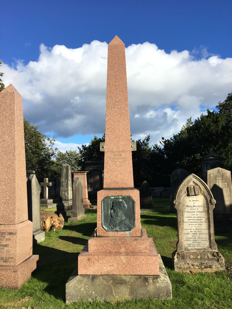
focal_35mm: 29
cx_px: 116
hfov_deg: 48.2
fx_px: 259
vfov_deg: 61.7
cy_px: 154
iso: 25
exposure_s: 1/1326
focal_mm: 4.15
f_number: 2.2
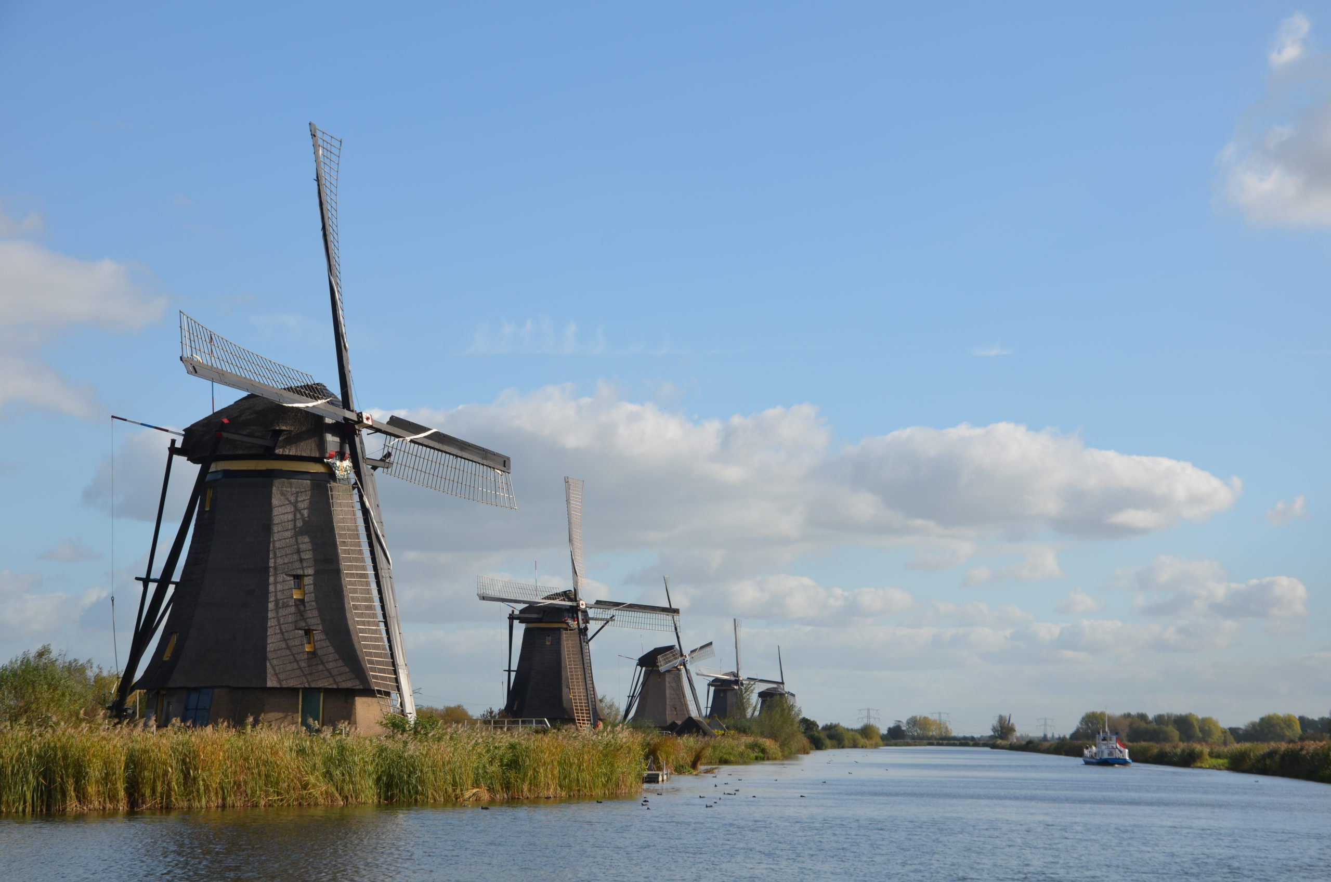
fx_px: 2767
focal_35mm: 75
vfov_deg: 18.1
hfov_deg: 27.0
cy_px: 441
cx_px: 666
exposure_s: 1/320
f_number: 9
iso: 100
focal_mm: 50
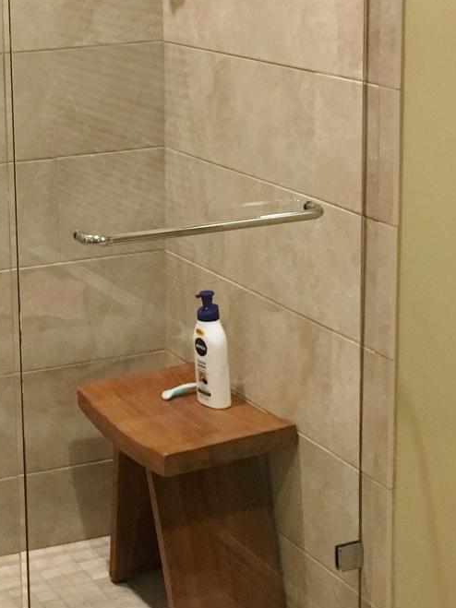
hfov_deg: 16.5
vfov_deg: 22.1
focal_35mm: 88
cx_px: 15
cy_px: 164
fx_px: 1546
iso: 160
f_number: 2.2
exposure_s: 1/30
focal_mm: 4.15
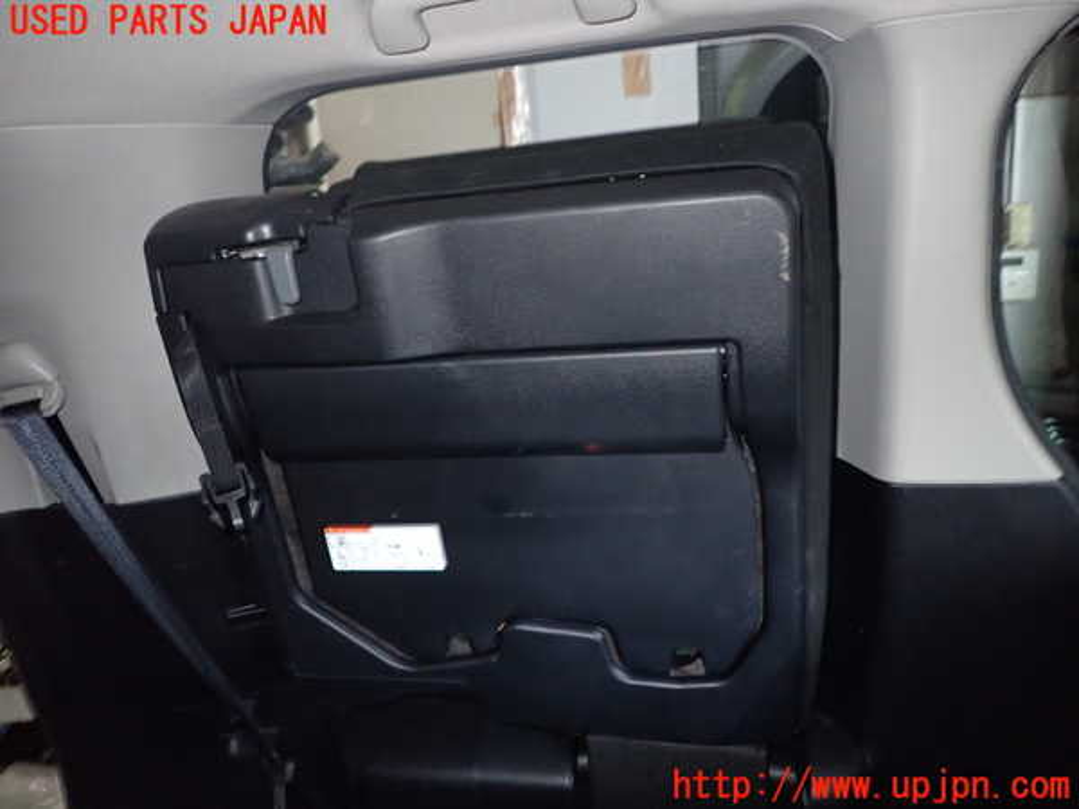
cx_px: 540
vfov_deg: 54.9
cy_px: 404
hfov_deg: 69.4
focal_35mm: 25
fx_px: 779
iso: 800
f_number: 5.6
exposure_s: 1/30
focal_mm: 4.5
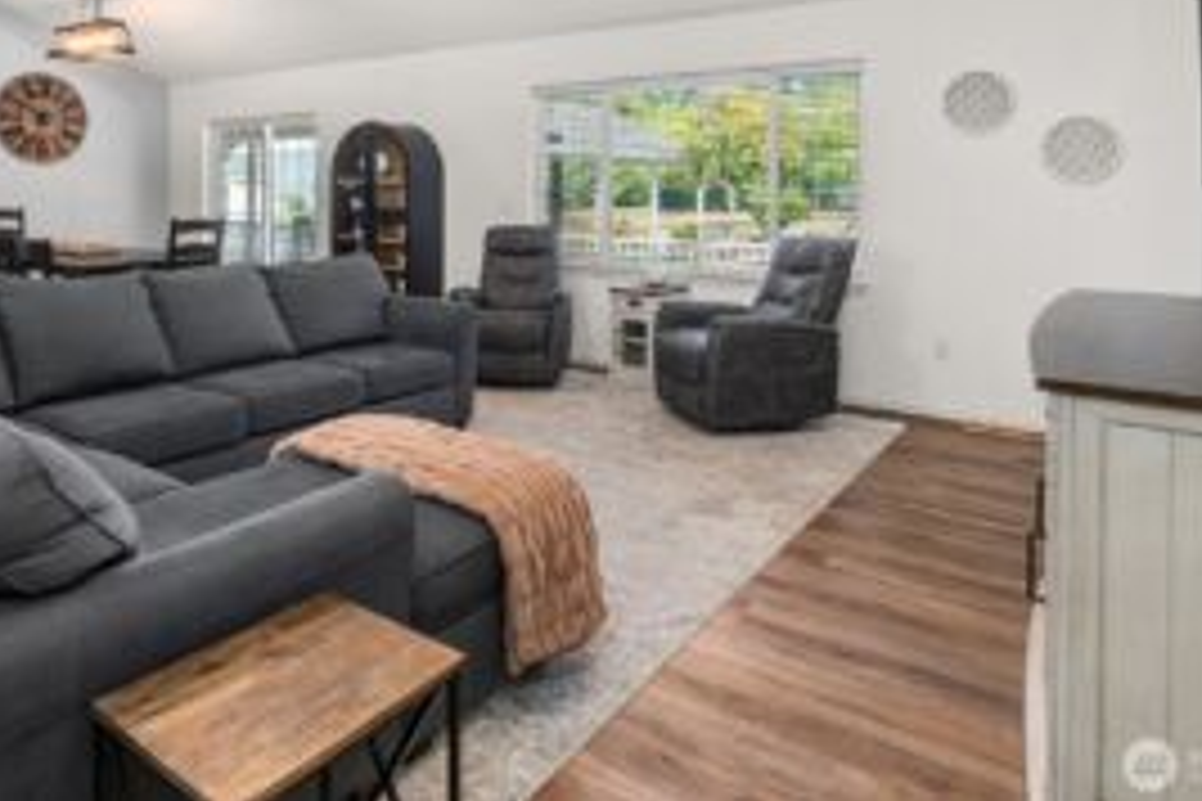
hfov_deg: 73.0
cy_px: 205
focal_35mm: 24
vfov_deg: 51.0
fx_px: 801
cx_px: 482
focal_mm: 16
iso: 640
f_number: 8
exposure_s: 1/5
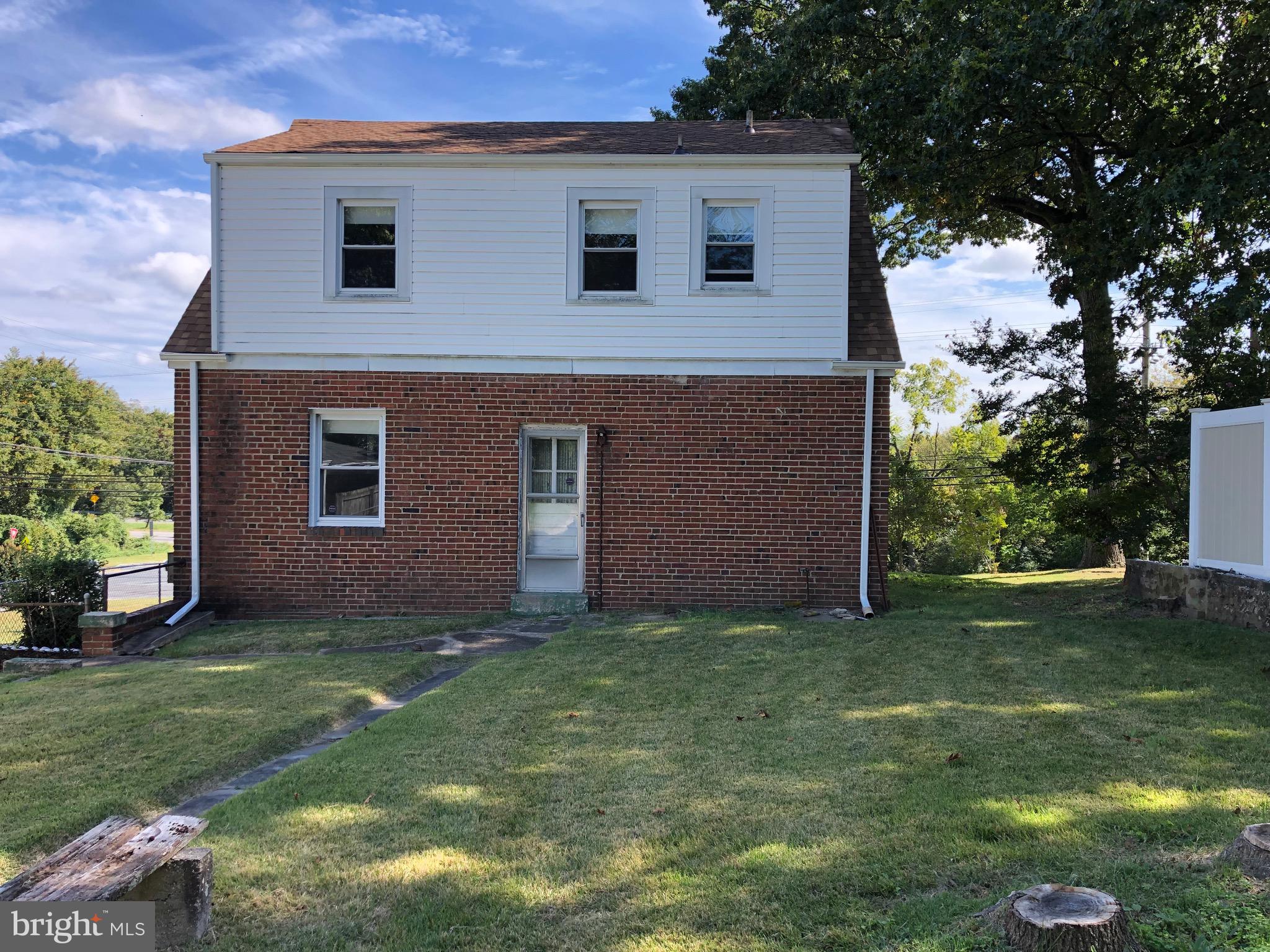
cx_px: 635
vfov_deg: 49.7
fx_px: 1027
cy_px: 476
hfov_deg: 63.4
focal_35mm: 28
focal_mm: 3.99
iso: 20
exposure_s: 1/505
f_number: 1.8
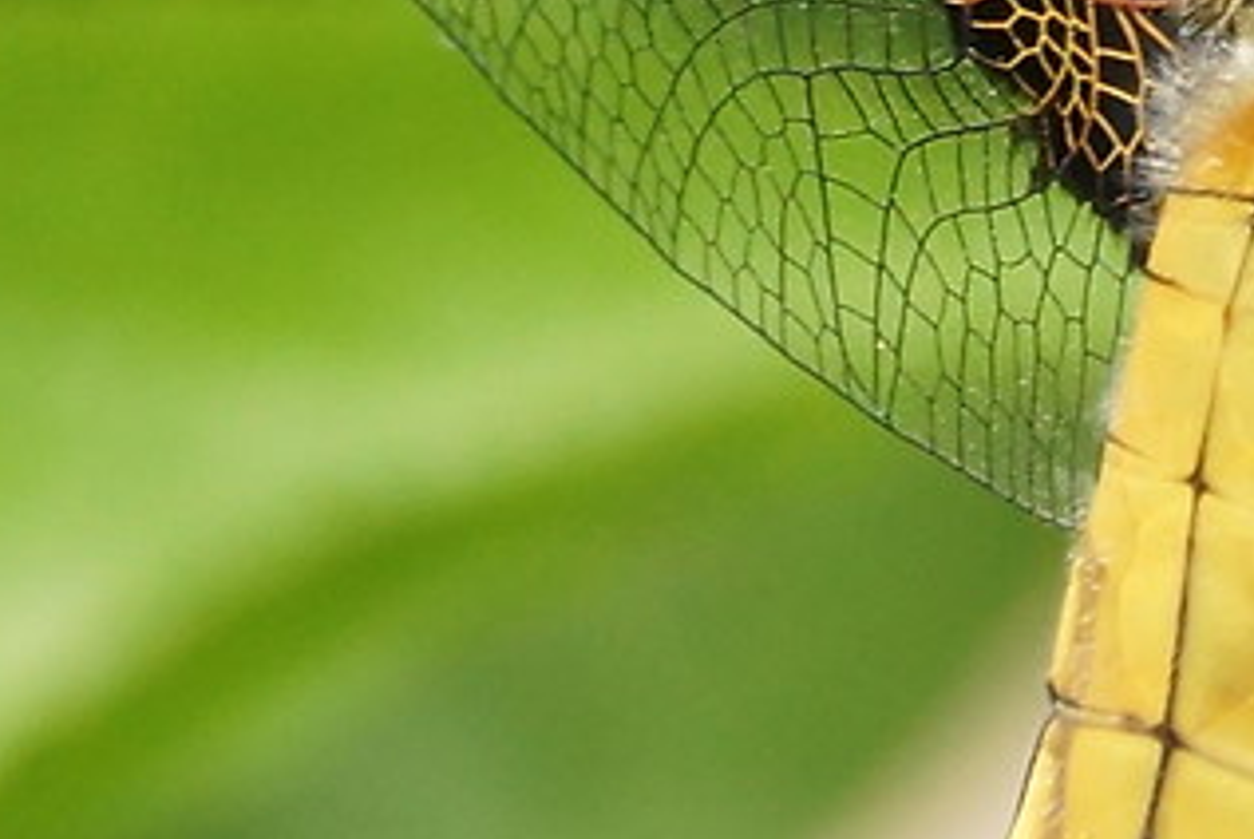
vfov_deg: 0.7
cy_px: -518
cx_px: 1729
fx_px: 71158
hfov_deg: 1.0
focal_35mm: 2041
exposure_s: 1/250
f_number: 13
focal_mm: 180
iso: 400
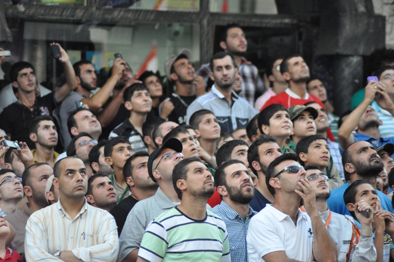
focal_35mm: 345
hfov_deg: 6.0
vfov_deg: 4.0
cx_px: 197
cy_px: 131
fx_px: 3770
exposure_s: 1/1600
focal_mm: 230
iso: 3200
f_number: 5
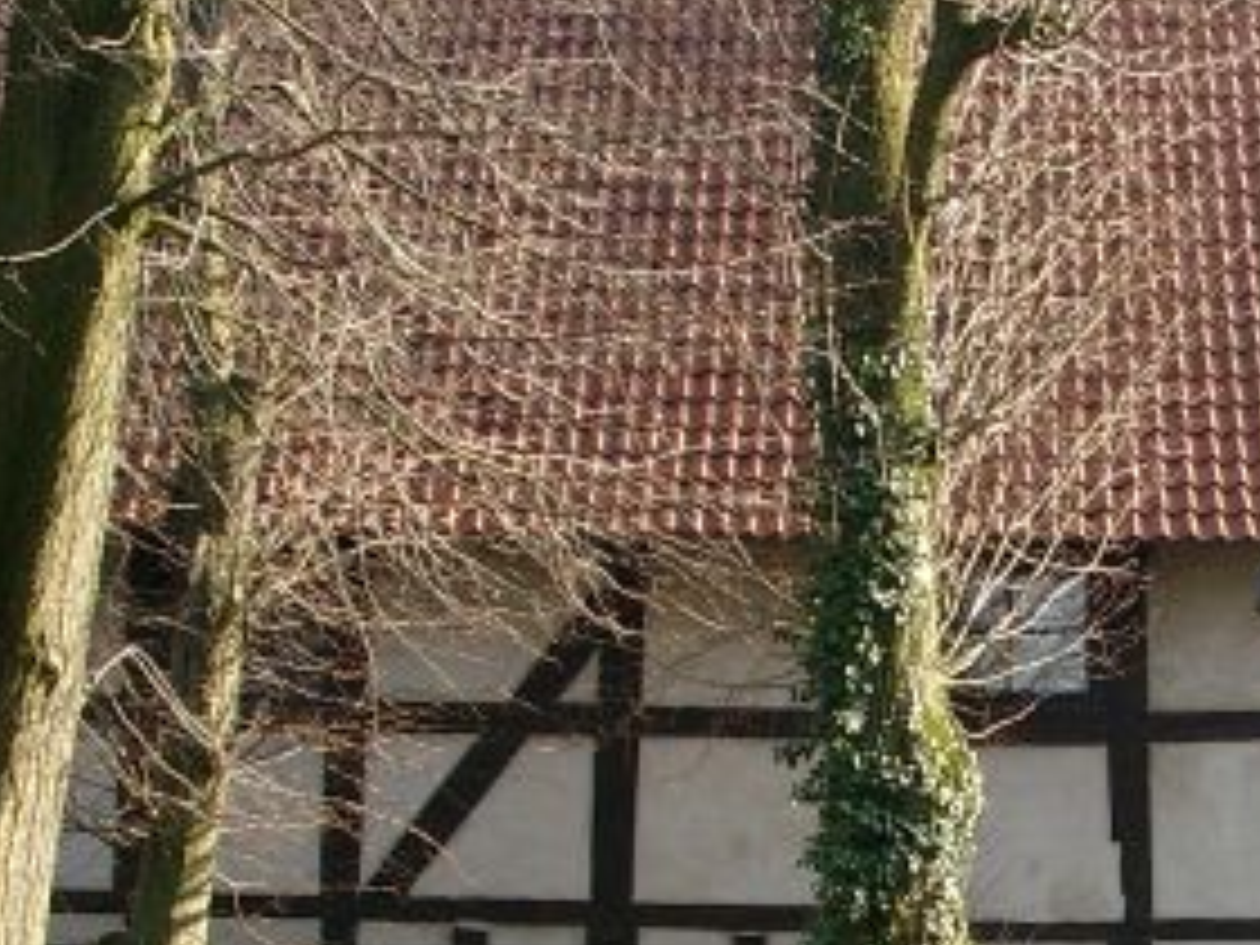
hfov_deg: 19.8
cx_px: 1179
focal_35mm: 97
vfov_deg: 15.2
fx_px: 3531
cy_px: 734
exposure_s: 1/136
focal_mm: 7.13
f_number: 4
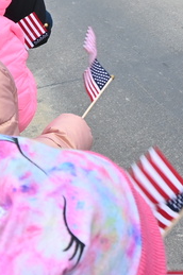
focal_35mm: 95
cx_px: 165
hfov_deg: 14.2
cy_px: -80
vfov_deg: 19.8
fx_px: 726
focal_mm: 16
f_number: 5.6
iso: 100
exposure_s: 1/125
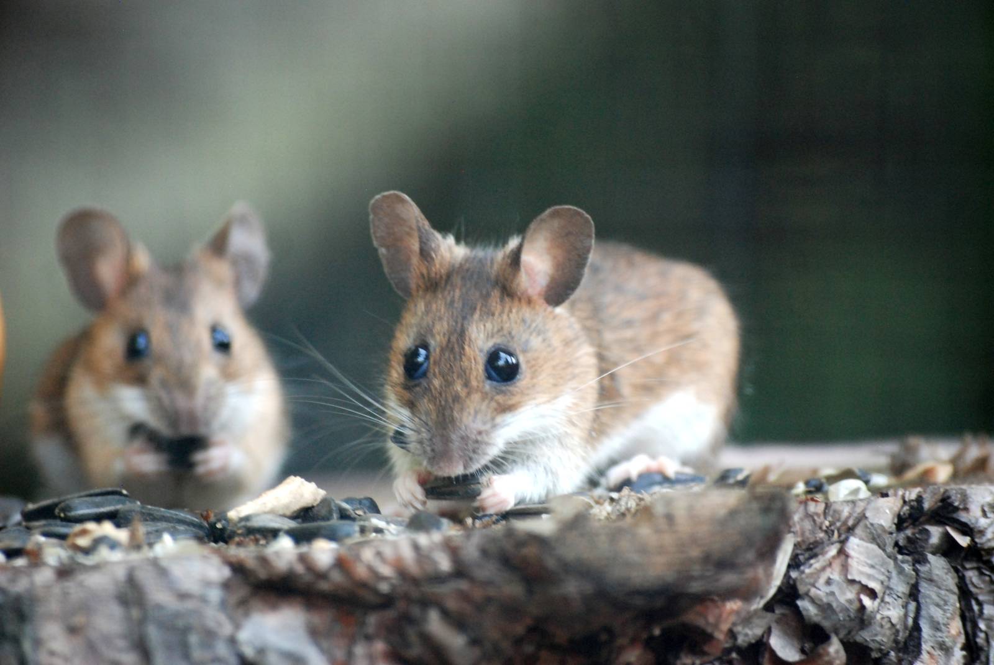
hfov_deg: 5.7
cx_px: 497
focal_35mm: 360
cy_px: 332
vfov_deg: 3.8
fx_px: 9952
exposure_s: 1/100
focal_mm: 240
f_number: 5.3
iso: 1000
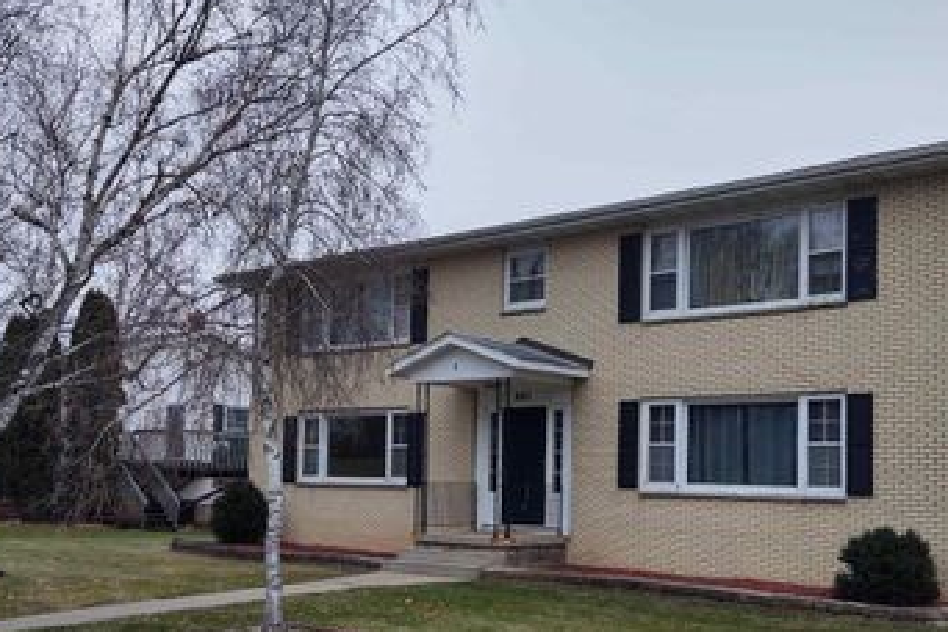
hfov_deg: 47.3
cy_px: 431
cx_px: 521
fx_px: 1080
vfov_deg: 32.3
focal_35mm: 41
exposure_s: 1/757
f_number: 1.7
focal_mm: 4.75
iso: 100
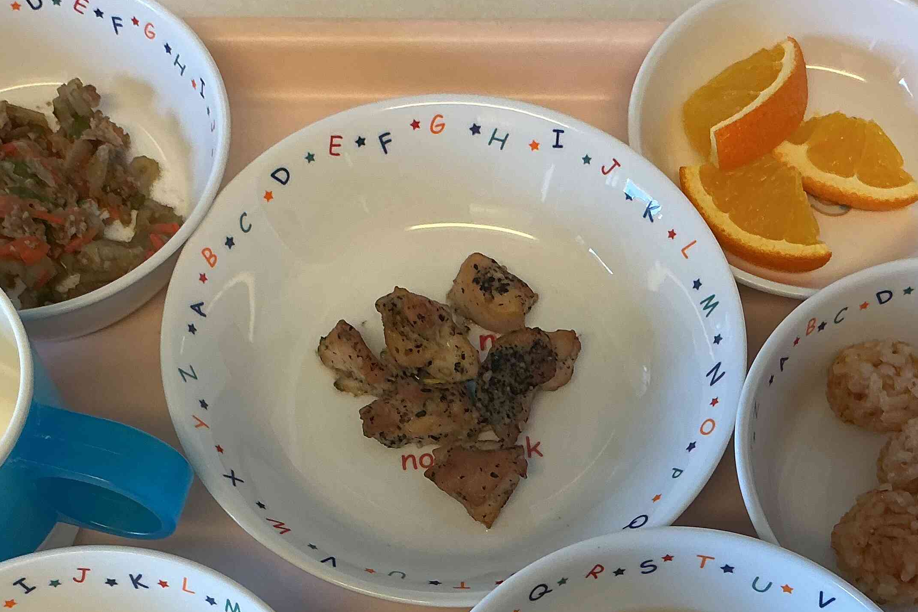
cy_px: 538
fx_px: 1453
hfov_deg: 35.1
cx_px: 447
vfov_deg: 23.2
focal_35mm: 57
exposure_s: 1/60
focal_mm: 3
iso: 50
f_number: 1.8
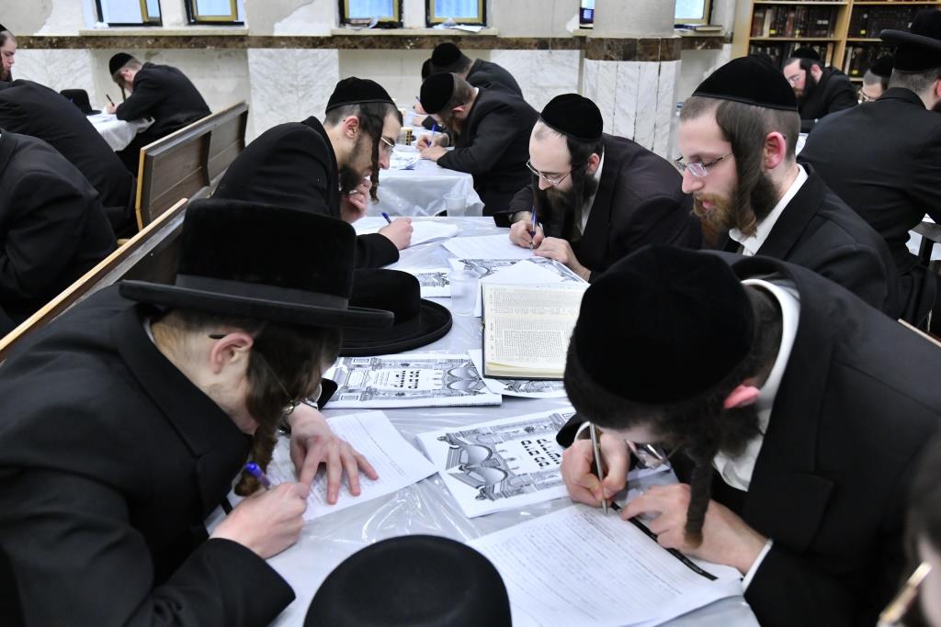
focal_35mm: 30
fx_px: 784
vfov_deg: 43.6
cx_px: 470
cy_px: 314
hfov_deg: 61.9
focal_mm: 30
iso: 2500
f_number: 5.6
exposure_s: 1/100
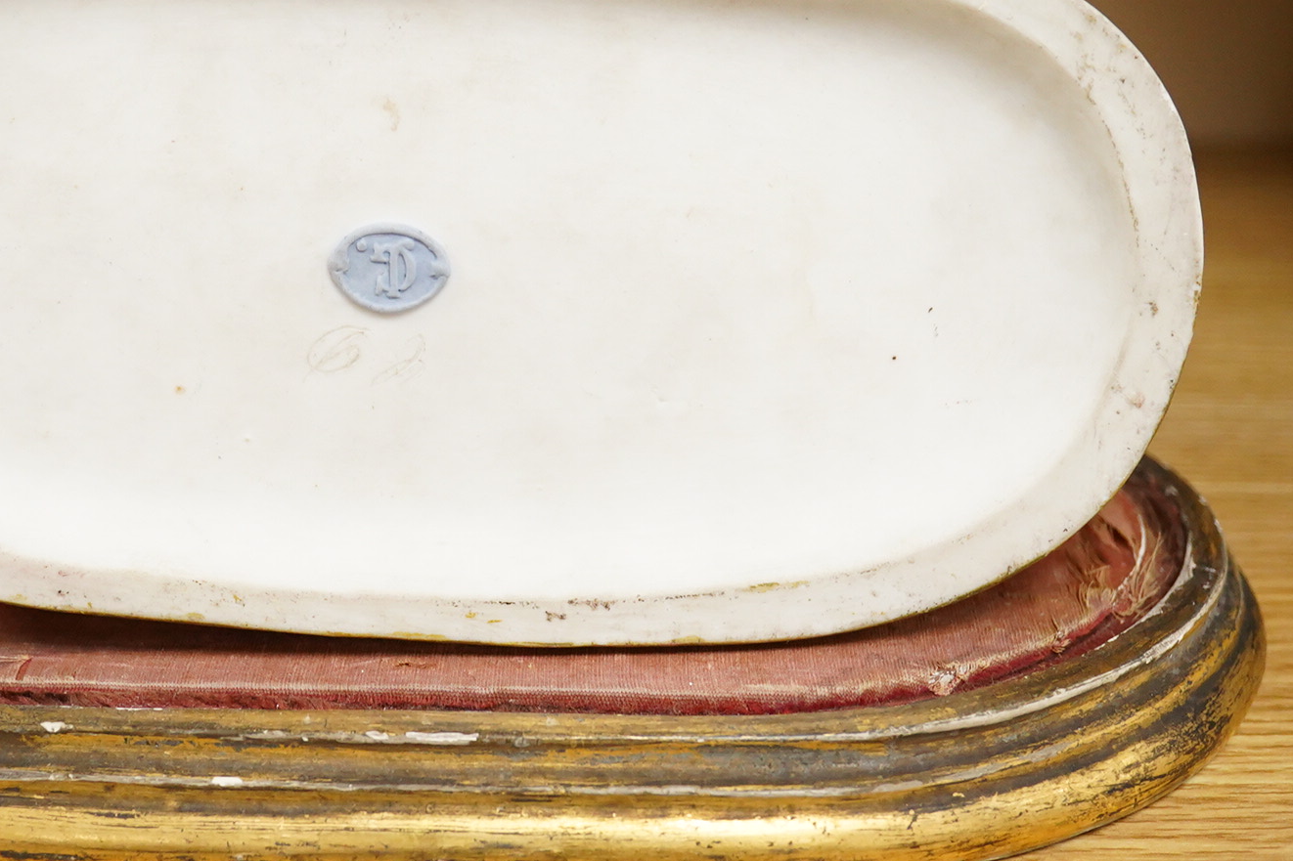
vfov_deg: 20.2
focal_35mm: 67
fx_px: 2406
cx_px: 445
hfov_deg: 29.9
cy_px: 289
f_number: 4
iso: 2500
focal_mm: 30
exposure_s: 1/320
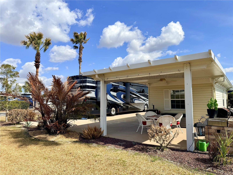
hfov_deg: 71.6
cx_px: 116
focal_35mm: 24
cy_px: 88
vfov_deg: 56.8
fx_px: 162
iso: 80
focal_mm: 6.76
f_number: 1.78
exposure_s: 1/6173
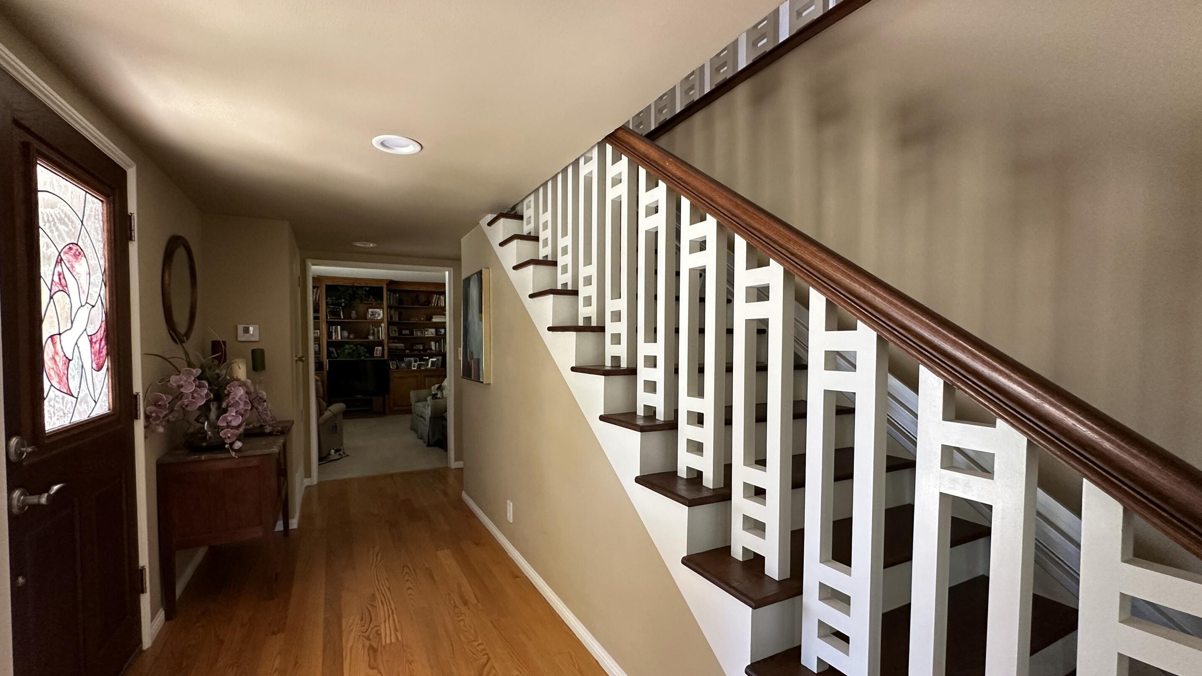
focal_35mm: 16
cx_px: 586
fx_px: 510
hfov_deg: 99.3
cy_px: 360
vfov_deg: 67.0
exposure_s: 1/120
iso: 250
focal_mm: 2.22
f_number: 2.2
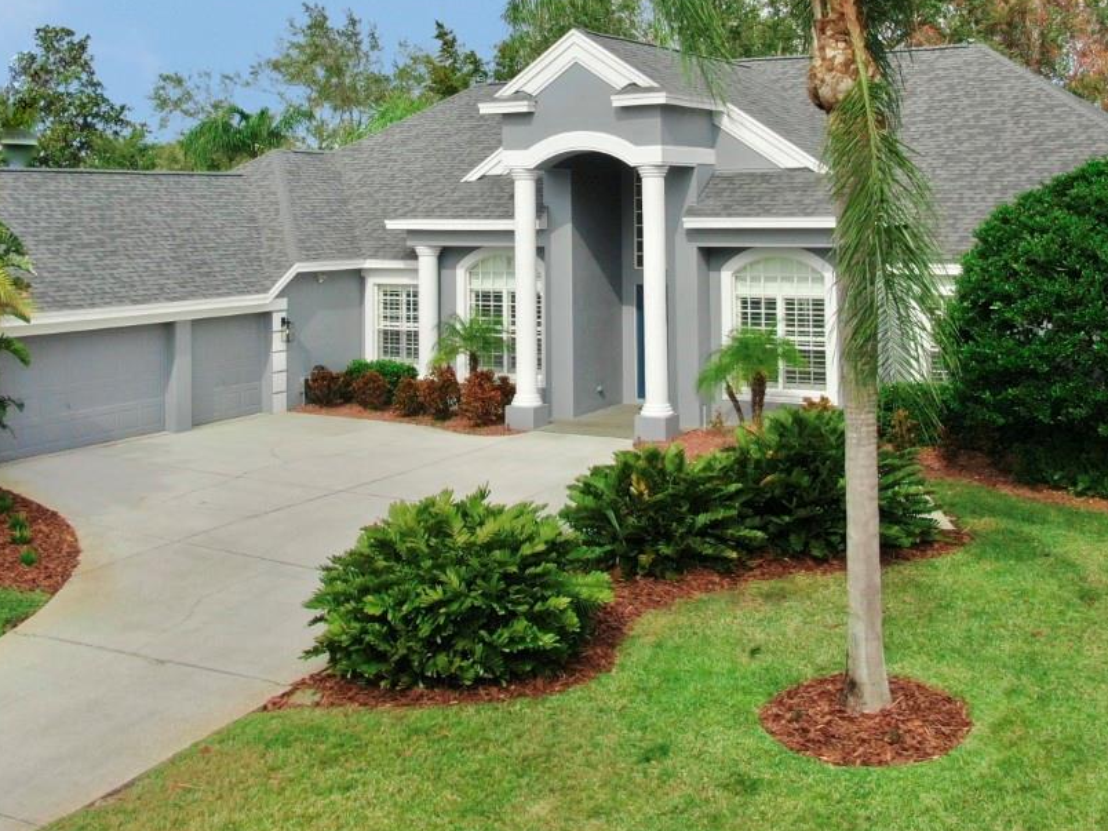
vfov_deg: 32.6
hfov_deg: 43.8
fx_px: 1376
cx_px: 522
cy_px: 156
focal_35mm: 43
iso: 100
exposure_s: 1/1600
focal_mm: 4.39
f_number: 2.8
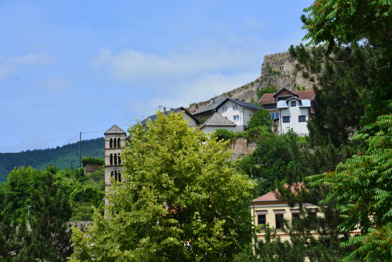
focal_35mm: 138
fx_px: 1503
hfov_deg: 14.9
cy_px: 131
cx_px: 196
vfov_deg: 9.9
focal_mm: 92
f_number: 9
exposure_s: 1/320
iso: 200
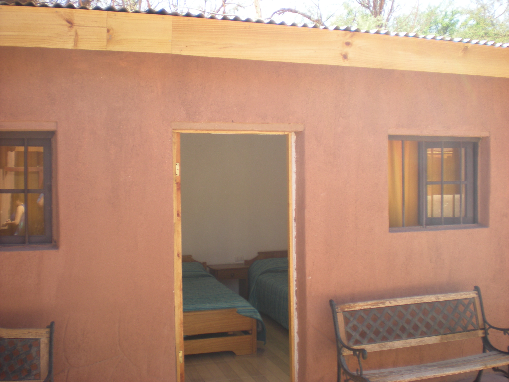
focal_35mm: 38
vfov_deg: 37.7
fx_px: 559
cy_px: 191
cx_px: 254
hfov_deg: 49.0
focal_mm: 6.3
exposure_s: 1/153
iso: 64
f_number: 3.1
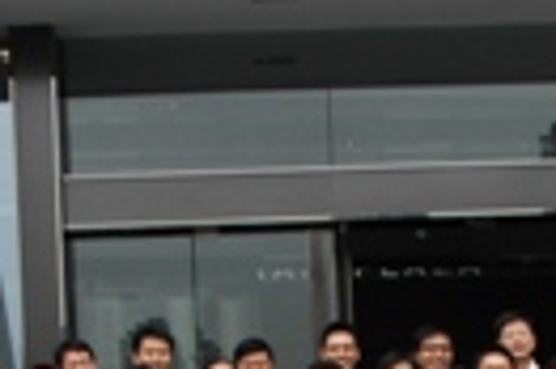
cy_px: 450
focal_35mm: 126
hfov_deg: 16.2
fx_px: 1944
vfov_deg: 10.7
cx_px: 386
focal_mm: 22
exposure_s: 1/800
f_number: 3.8
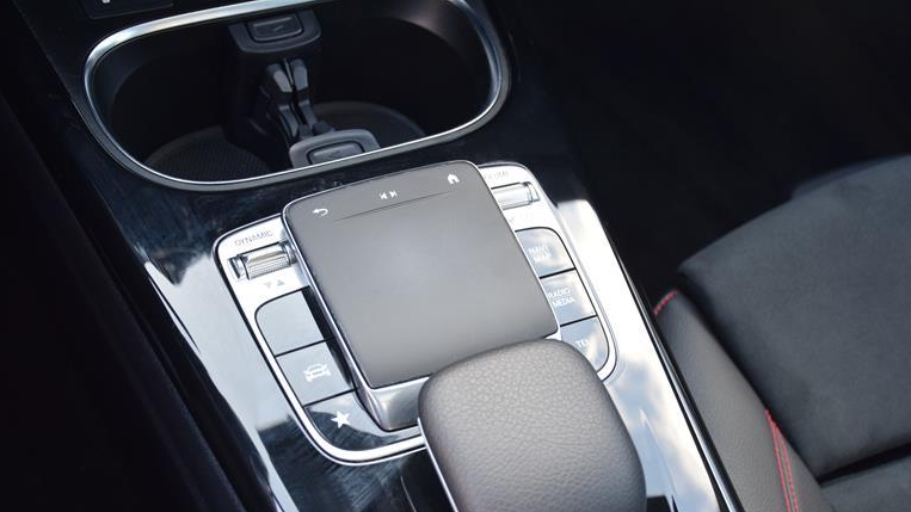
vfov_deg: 21.4
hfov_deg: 37.2
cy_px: 307
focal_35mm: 56
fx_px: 1353
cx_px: 467
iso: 560
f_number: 4.2
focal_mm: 34
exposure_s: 1/60
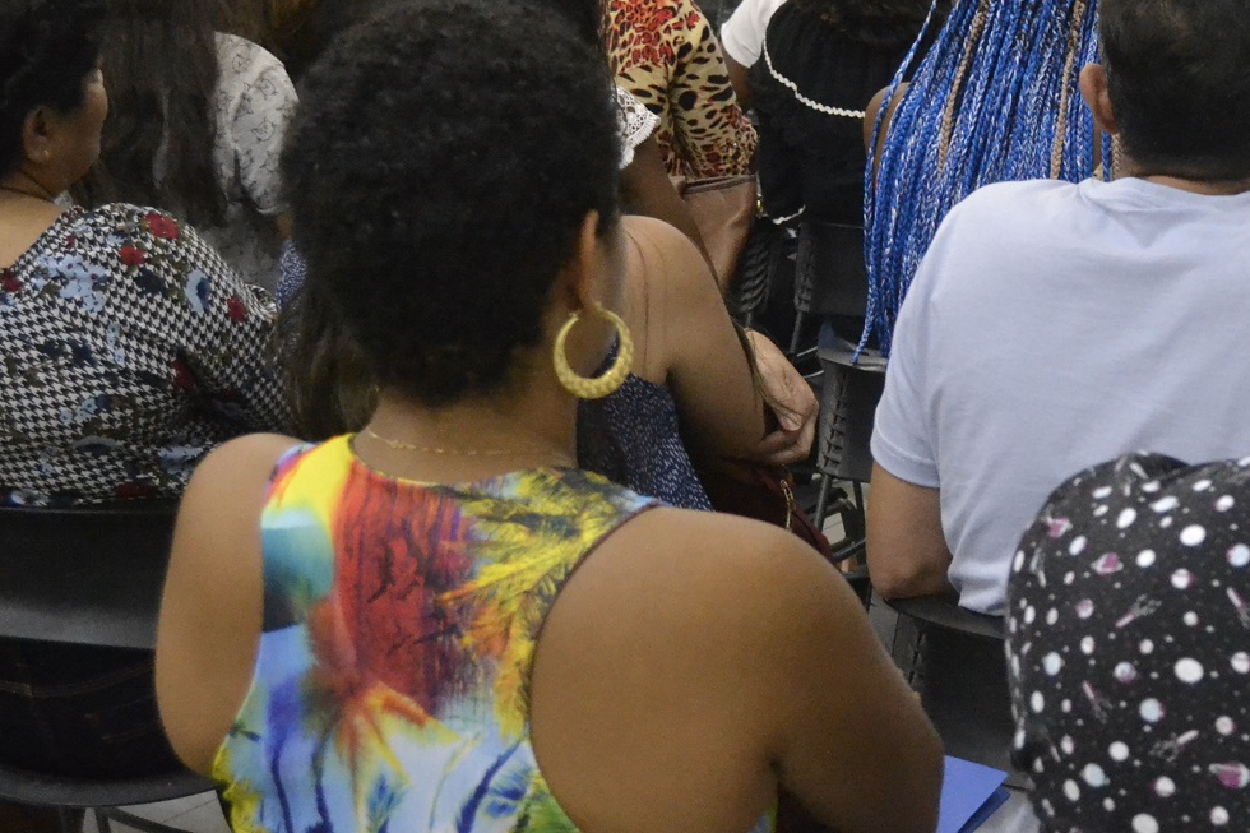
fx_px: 3402
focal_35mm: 98
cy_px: 173
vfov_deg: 13.9
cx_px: 1188
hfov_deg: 20.3
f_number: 4.8
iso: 3200
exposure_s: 1/125
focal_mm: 32
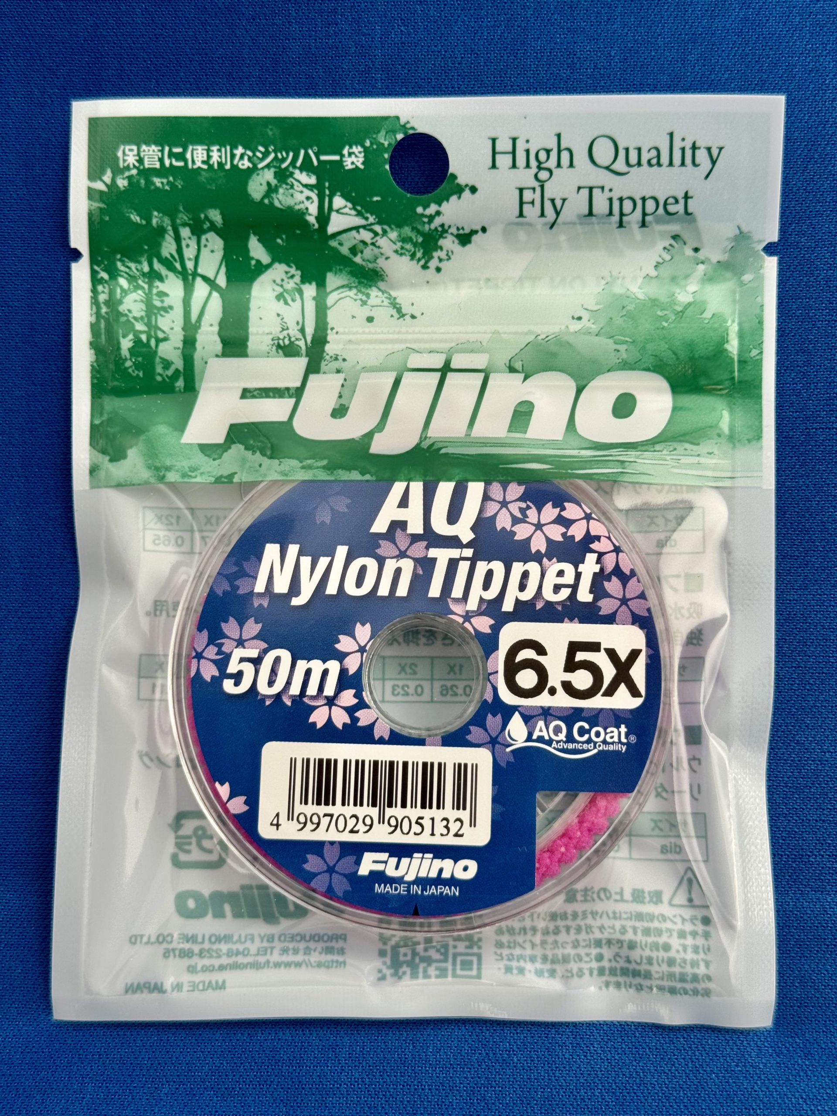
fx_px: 1547
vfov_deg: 39.7
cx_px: 418
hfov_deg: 30.3
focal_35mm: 48
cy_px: 558
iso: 64
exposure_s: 1/609
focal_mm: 6.76
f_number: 1.78
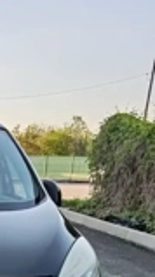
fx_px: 462
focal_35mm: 63
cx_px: -94
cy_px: 307
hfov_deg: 16.8
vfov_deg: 29.9
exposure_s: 1/620
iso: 50
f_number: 2.2
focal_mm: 1.96
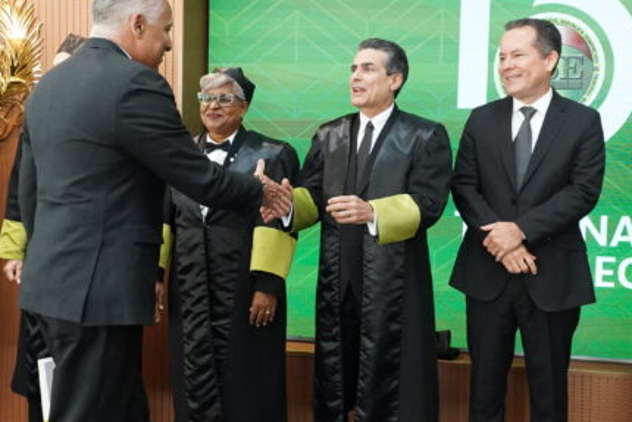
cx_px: 303
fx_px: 773
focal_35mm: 44
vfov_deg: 30.5
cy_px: 211
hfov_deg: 44.5
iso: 5000
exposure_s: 1/320
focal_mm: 18
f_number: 4.5
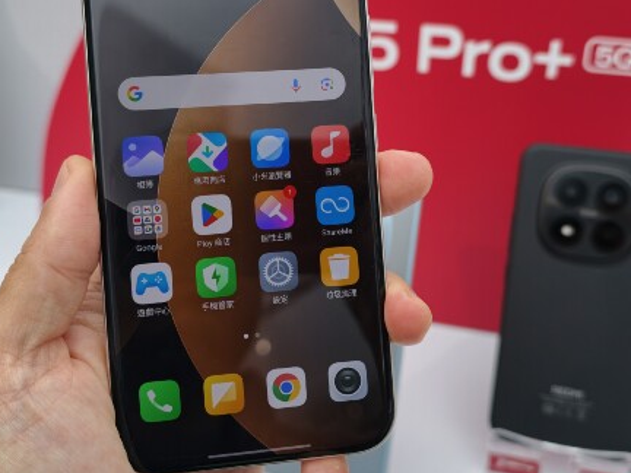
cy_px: 181
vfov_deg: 35.8
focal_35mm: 40
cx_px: 316
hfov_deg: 46.8
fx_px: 729
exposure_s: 1/1486
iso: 72
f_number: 1.57
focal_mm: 7
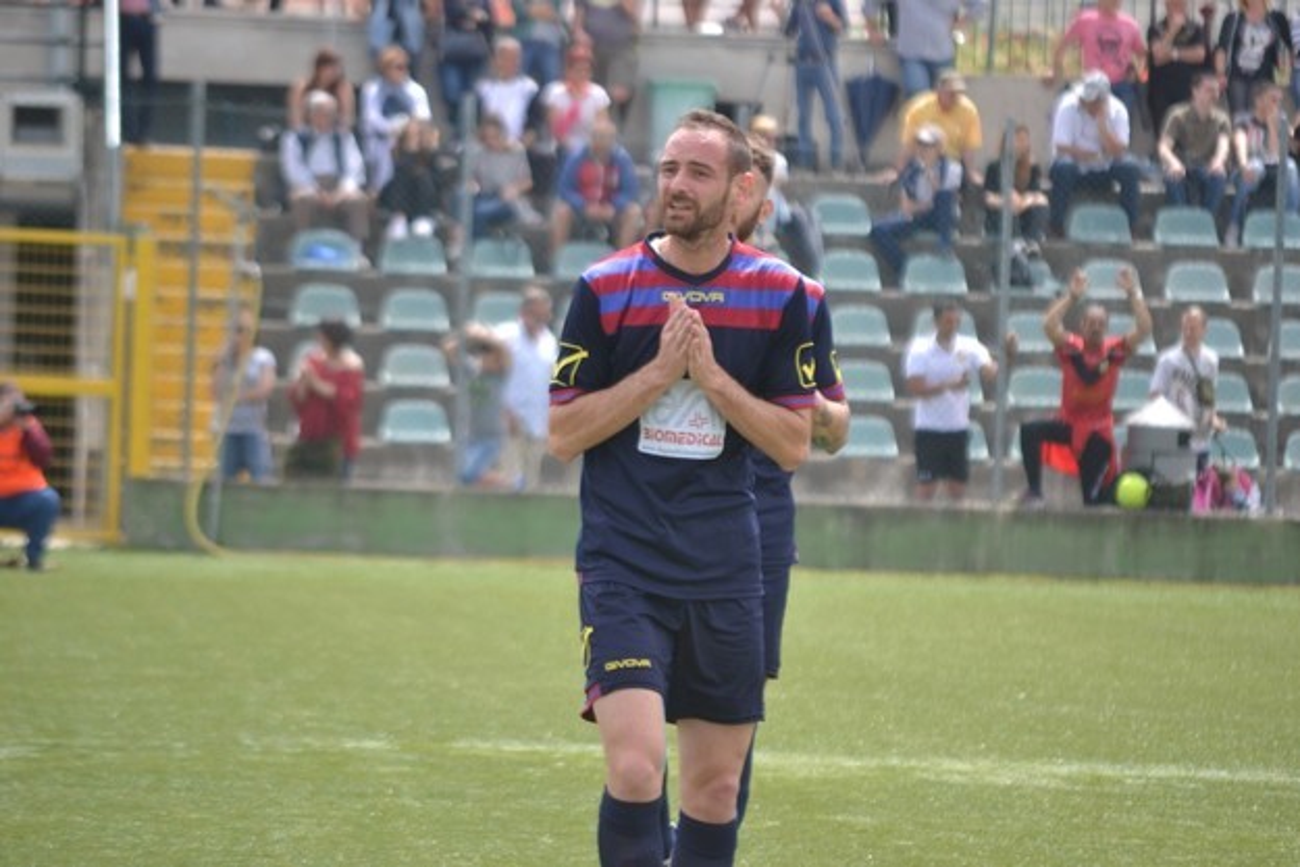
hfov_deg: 6.9
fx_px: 10835
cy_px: 434
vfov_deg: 4.6
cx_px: 650
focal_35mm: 300
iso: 400
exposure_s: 1/640
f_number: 5.6
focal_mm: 200
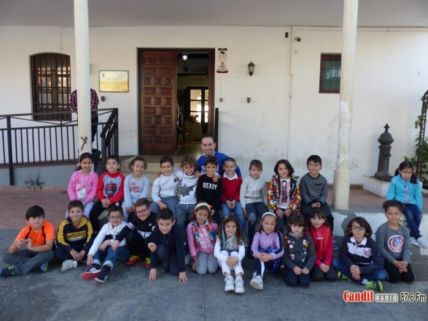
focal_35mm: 25
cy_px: 160
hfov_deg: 69.4
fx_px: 309
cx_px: 214
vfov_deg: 54.9
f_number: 3.2
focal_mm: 4.5
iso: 100
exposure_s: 1/100
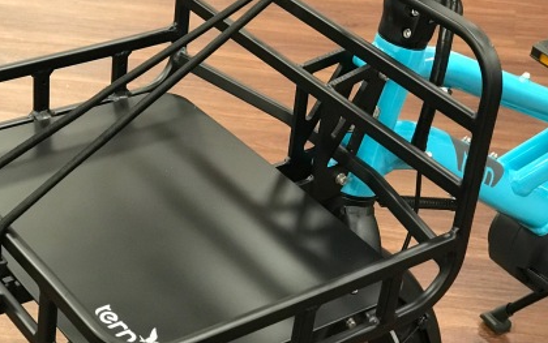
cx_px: 221
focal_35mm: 84
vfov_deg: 15.6
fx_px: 1255
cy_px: 150
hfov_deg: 24.6
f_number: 2.8
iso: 500
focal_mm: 6.6
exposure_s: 1/50
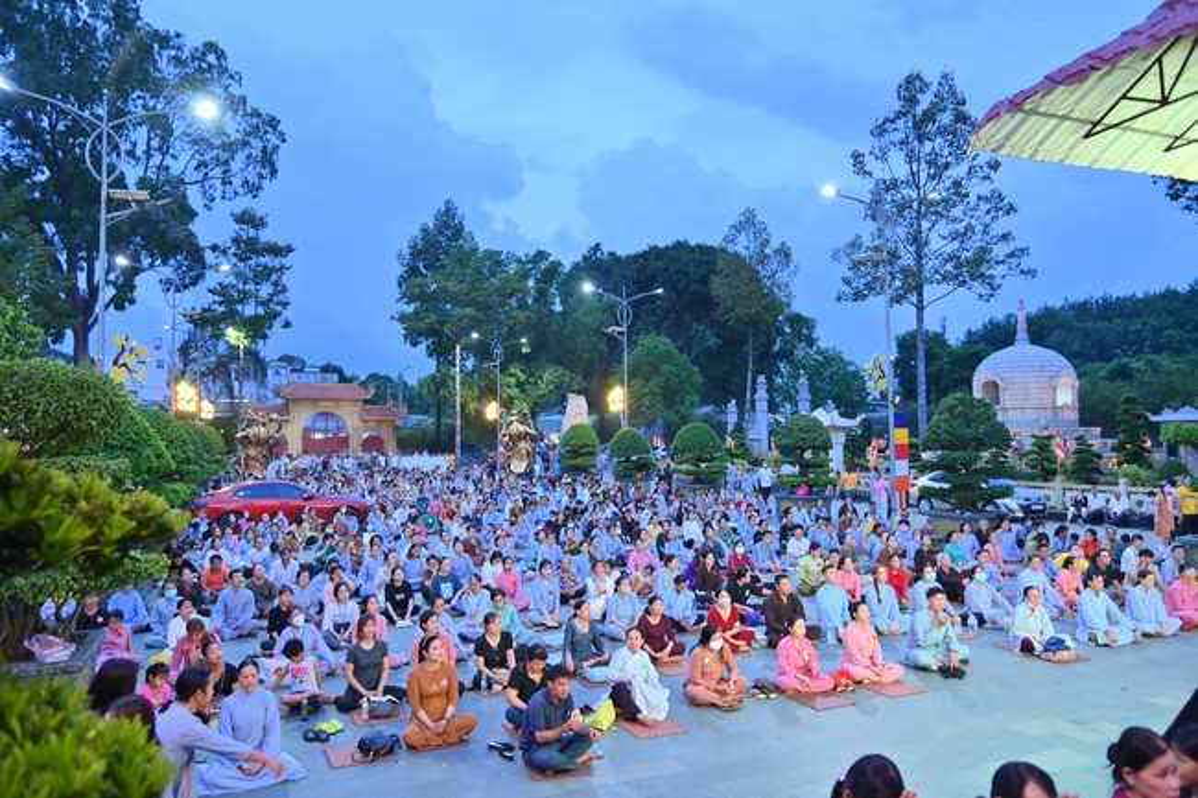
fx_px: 798
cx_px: 599
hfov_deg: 73.8
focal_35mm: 24
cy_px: 399
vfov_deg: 53.1
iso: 1250
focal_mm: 24
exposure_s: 1/60
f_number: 4
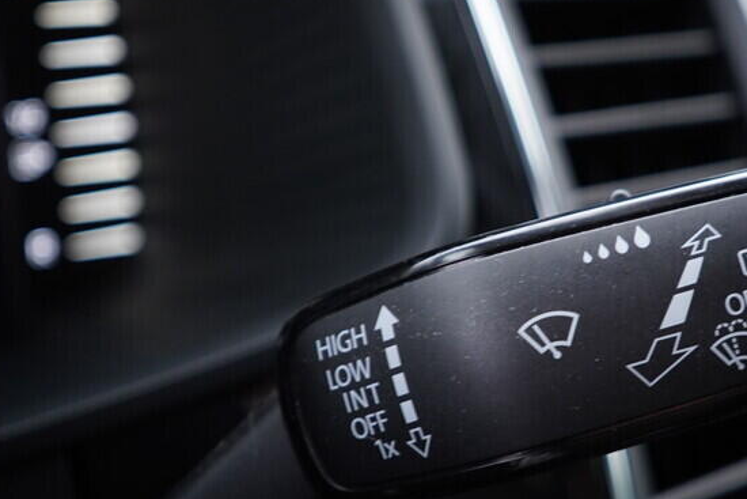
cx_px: 508
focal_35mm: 67
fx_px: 1391
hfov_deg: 29.8
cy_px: 304
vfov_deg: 20.3
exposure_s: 1/40
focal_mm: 24
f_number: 2.8
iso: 320
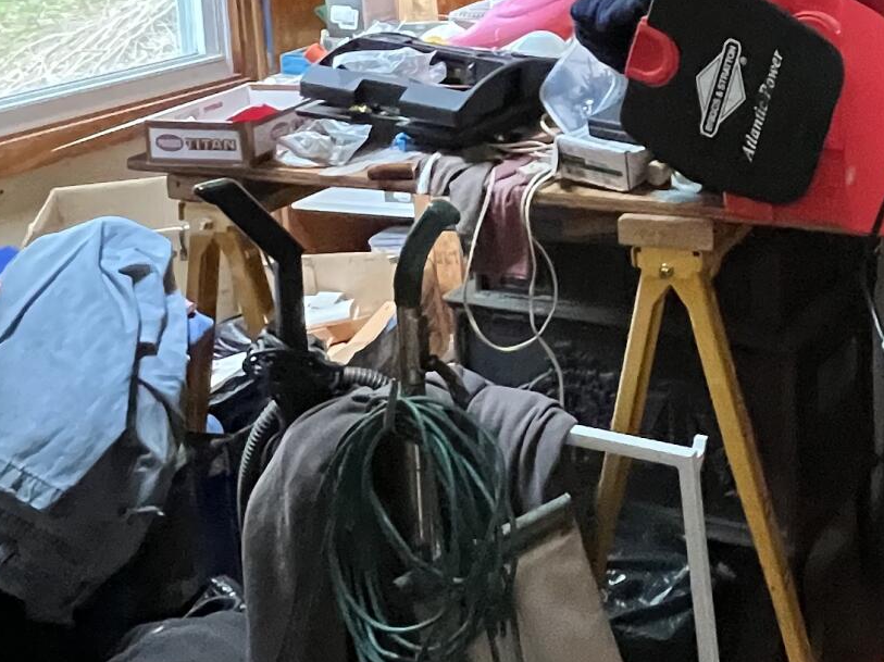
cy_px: -71
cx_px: 959
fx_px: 1225
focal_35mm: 48
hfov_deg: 34.5
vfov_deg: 27.6
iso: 800
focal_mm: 1.57
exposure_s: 1/60
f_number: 1.8
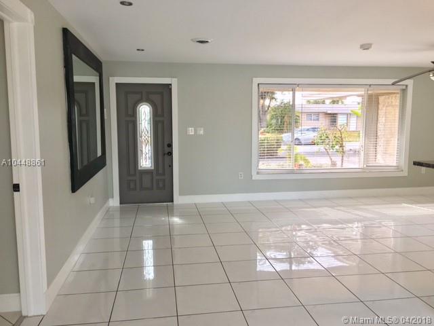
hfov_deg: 61.7
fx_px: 364
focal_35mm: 29
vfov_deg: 48.2
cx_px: 217
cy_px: 163
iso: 25
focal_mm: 4.15
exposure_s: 1/40
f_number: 2.2
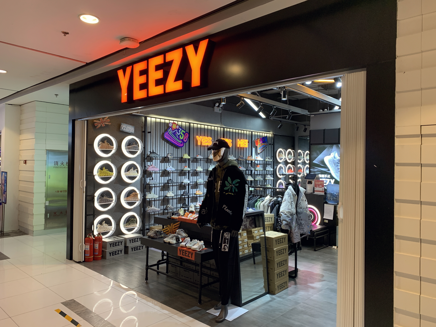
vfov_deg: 53.1
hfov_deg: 67.3
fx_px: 327
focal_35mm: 26
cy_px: 164
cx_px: 218
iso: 100
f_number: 1.8
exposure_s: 1/91
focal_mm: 4.25
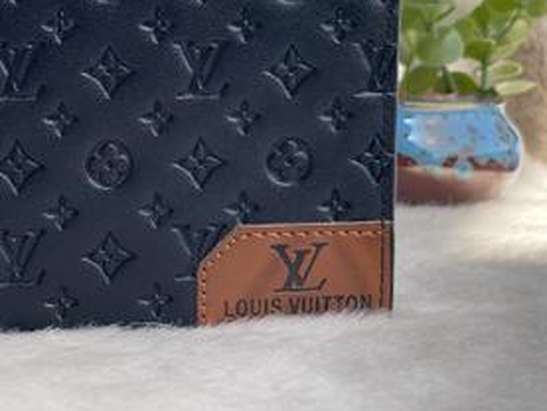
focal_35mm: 85
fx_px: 1344
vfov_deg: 17.2
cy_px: 77
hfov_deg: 22.9
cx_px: 163
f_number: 2
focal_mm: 6
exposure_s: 1/227
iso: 25
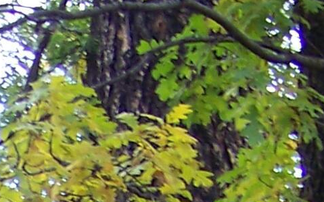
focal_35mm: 239
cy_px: 680
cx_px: -294
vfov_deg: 5.1
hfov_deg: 8.4
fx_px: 2110
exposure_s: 1/30
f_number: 2.8
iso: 64
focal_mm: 5.85
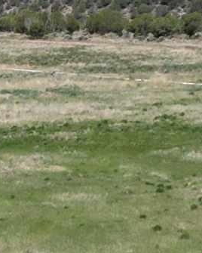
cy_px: 399
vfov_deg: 8.7
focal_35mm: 215
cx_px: -215
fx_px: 1607
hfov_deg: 6.9
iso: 150
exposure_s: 1/5000
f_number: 1.7
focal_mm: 6.72
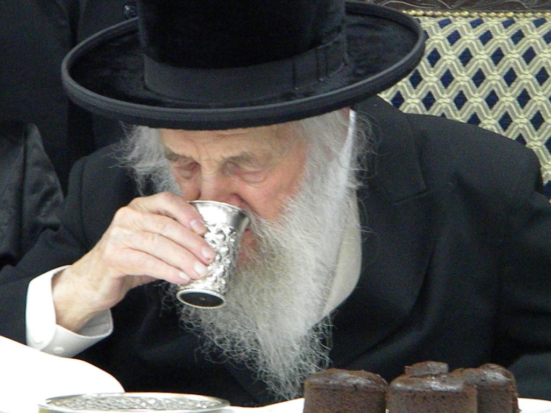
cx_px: 276
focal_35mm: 183
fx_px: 2913
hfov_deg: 10.8
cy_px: 206
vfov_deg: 8.1
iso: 2338
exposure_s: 1/71.3
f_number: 5.2
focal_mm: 33.1
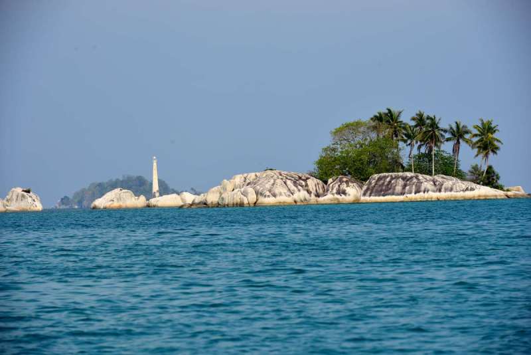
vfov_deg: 6.9
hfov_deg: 10.3
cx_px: 266
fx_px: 2951
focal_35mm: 200
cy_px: 178
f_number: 9
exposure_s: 1/320
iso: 100
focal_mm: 200
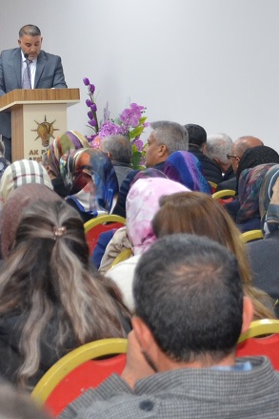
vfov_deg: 15.4
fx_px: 1545
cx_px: -76
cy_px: 190
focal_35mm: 133
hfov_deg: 10.1
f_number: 3.8
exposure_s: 1/60
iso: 800
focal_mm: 26
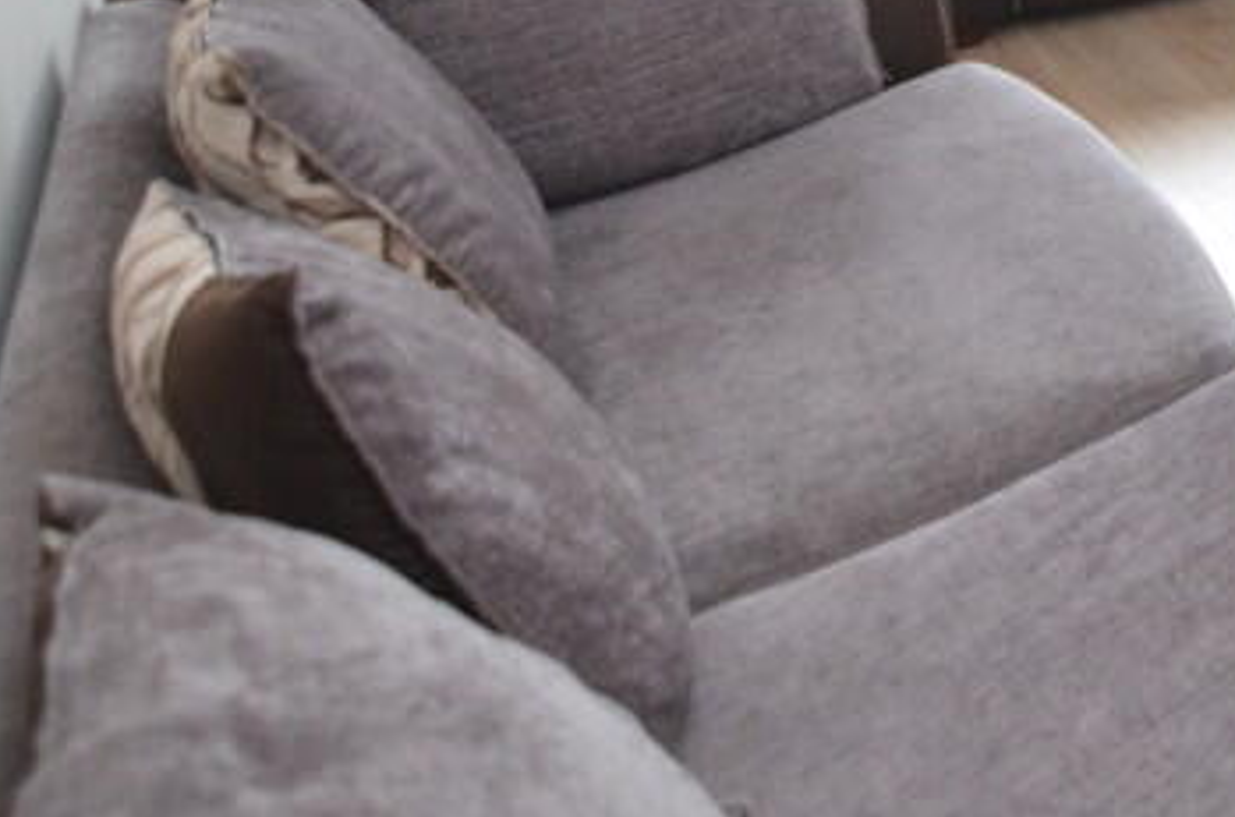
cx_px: 1568
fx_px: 1659
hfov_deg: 32.0
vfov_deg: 24.3
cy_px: -237
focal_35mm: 48
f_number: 2.8
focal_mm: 11
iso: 1250
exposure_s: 1/30
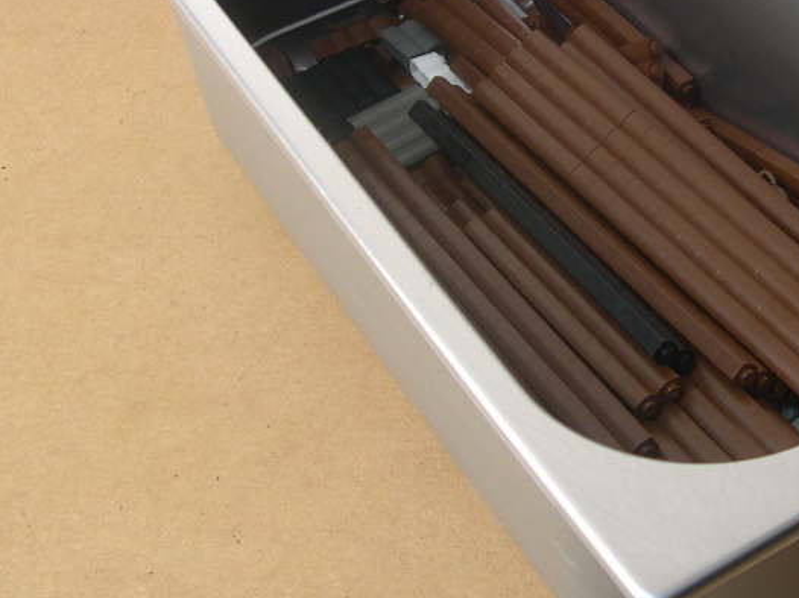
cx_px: 620
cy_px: 161
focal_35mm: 74
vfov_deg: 19.8
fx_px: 1707
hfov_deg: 25.9
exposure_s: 1/43.9
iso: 100
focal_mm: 8
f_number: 2.8
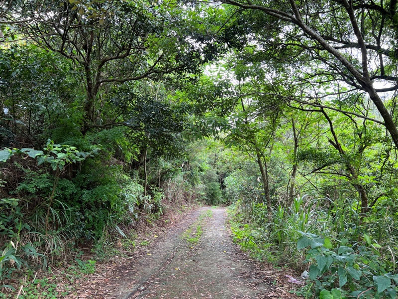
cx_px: 199
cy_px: 150
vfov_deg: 53.1
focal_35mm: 26
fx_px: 299
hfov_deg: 67.3
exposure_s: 1/139
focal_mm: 5.7
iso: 64
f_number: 1.5
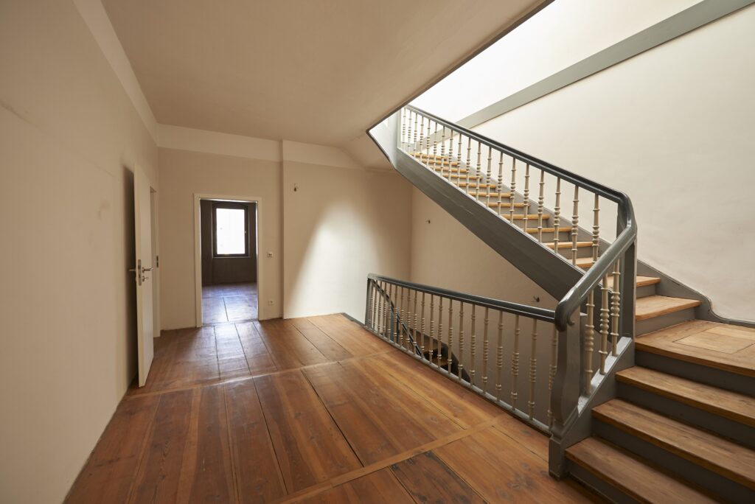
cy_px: 252
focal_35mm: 14
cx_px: 378
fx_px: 294
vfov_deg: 81.3
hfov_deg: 104.2
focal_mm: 14
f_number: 4
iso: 320
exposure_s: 1/60
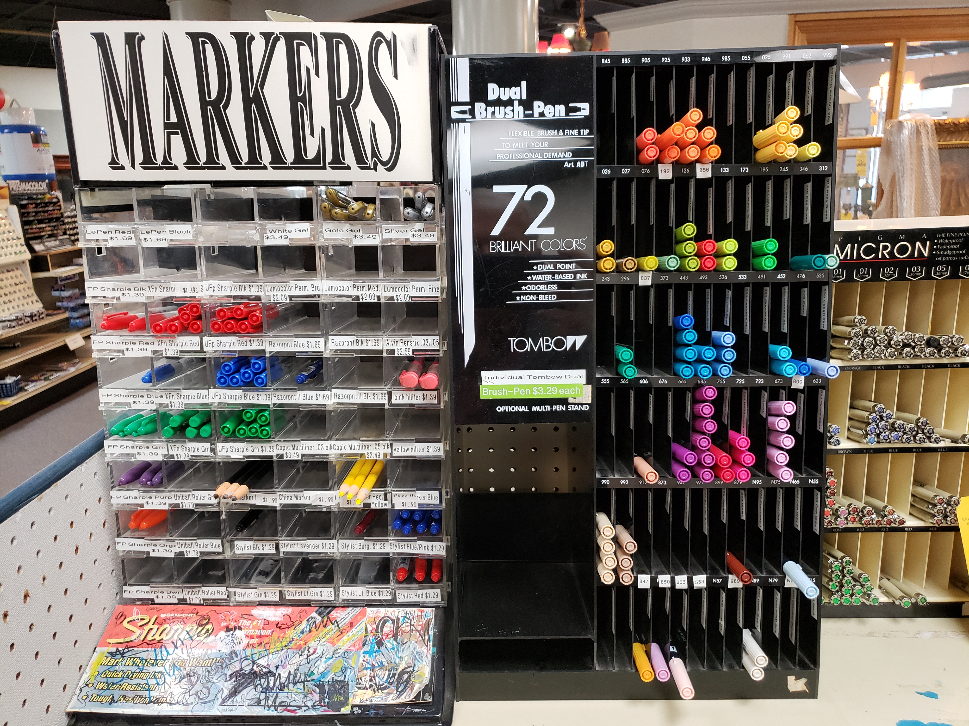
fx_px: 728
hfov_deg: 67.3
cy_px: 363
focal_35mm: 26
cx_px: 484
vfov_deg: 53.1
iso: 250
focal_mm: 4.3
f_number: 1.5
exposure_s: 1/60
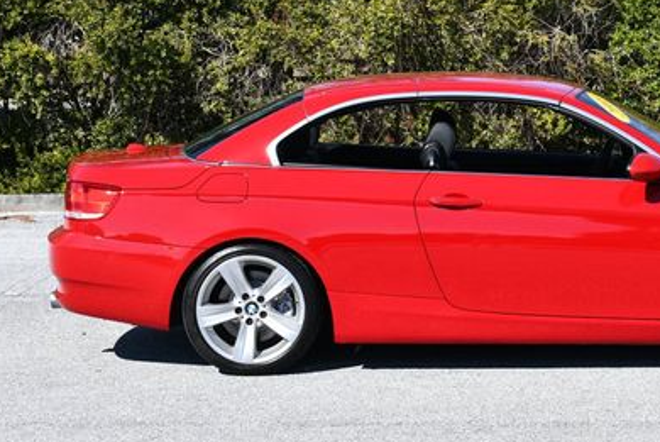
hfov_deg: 17.6
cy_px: 98
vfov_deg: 11.9
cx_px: 521
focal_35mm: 115
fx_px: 2111
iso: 100
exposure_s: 1/250
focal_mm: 35
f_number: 8
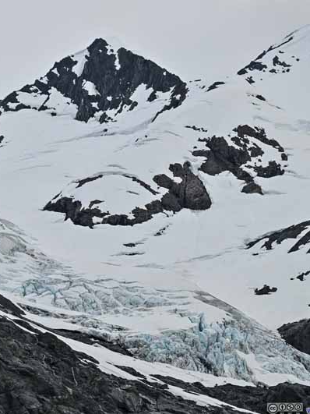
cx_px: 76
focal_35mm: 174
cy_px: 207
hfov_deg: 8.5
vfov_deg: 11.4
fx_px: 2078
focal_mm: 120
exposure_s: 1/1250
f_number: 5
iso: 100
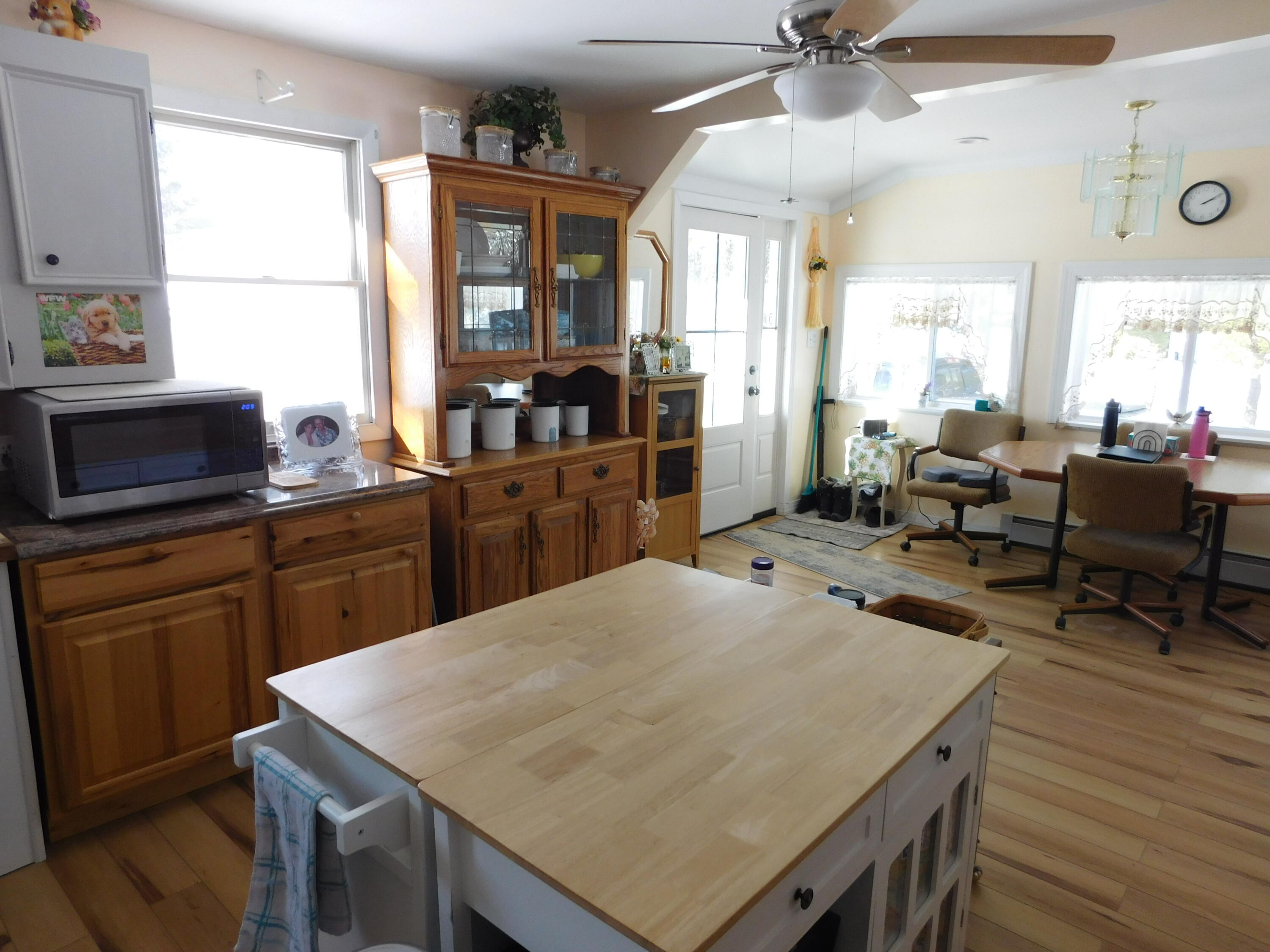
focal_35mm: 23
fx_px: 844
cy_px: 476
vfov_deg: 58.9
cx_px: 635
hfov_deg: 73.9
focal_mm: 4
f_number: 3
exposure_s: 1/80
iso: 125
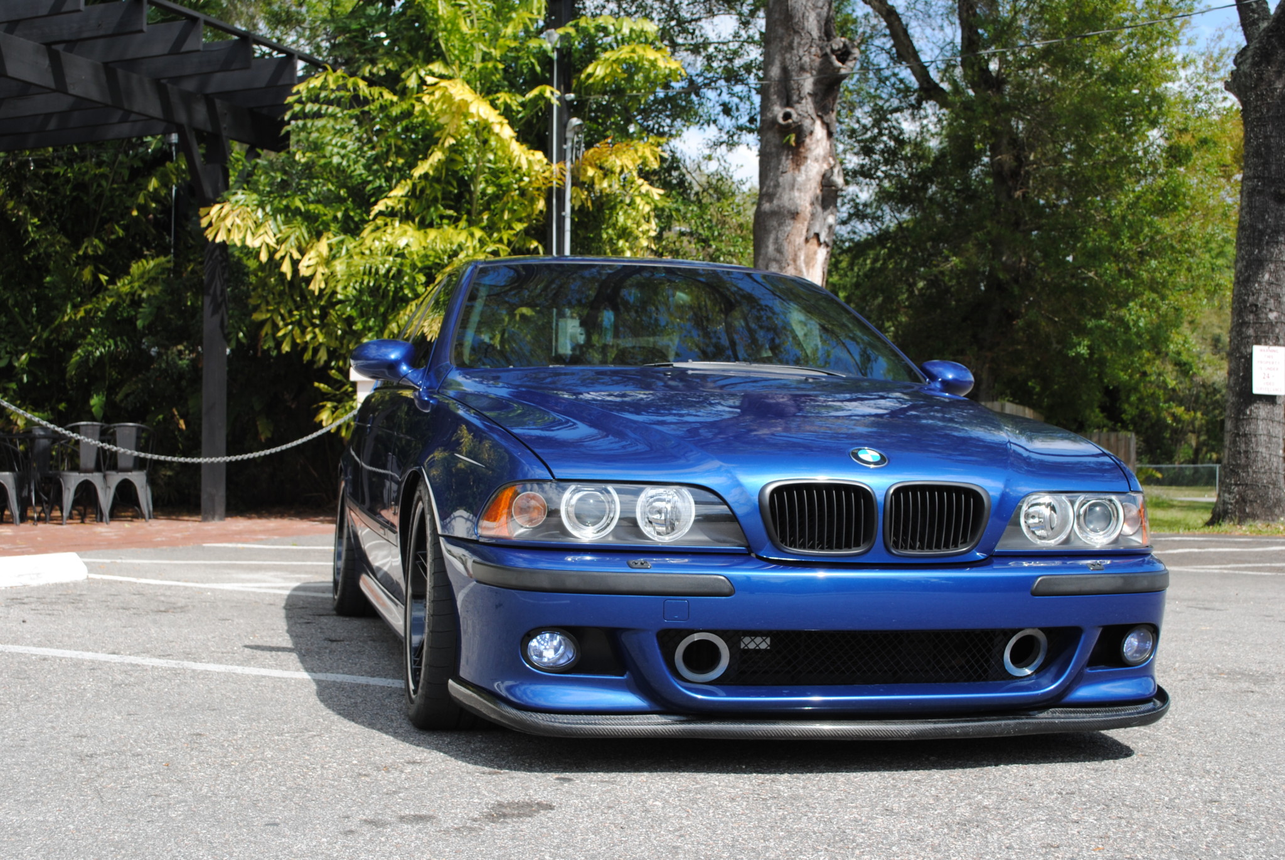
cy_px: 430
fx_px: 1608
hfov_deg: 43.6
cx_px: 642
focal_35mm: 45
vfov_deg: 29.9
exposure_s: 1/200
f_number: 7.1
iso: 100
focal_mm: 30
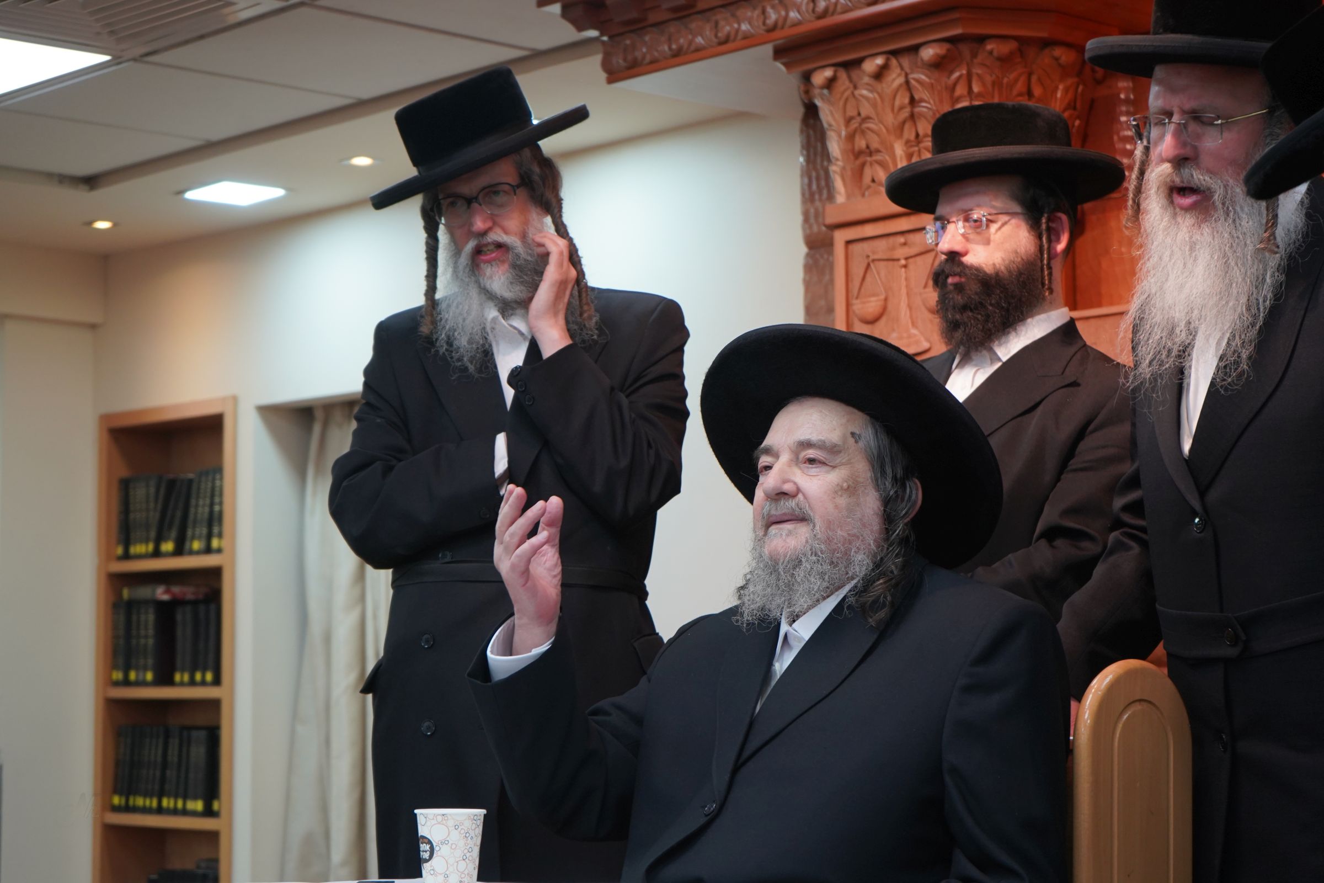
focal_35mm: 70
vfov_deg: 19.5
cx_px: 662
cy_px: 442
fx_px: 2574
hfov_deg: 28.8
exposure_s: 1/160
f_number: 5.6
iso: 1250
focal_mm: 70
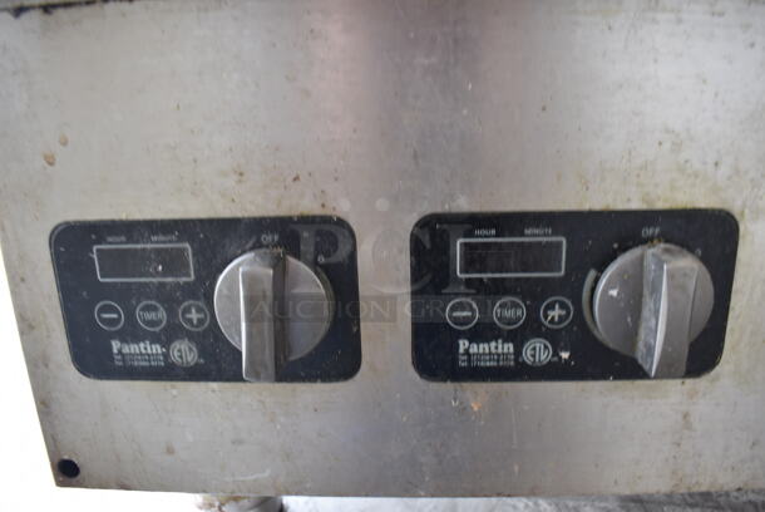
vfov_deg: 48.0
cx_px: 382
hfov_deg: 67.3
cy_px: 256
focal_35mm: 27
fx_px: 574
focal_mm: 18
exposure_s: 1/60
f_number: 5.6
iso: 720
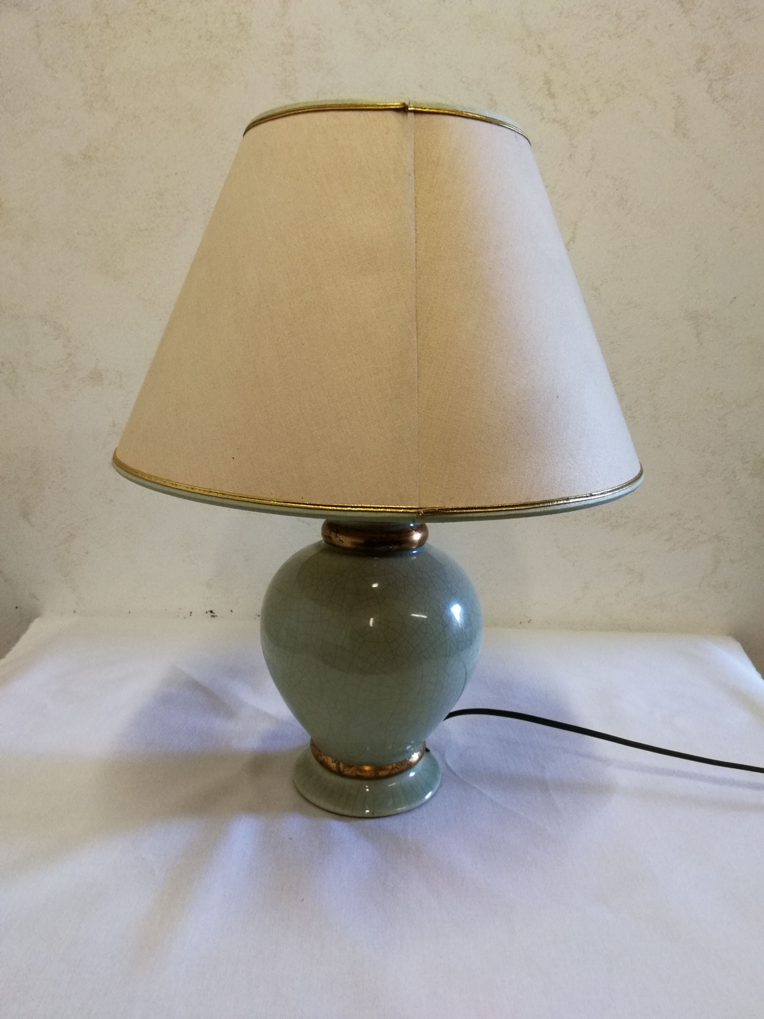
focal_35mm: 24
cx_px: 382
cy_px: 510
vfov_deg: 71.6
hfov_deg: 56.8
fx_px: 706
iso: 64
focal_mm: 2.38
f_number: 2.2
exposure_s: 1/50
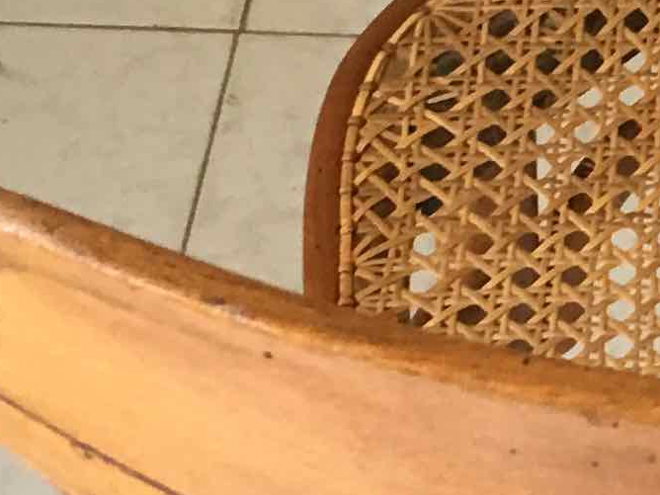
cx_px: 856
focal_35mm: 175
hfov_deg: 11.0
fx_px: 3337
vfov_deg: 8.5
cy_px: 461
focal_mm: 4.15
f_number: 2.2
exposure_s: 1/33
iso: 100
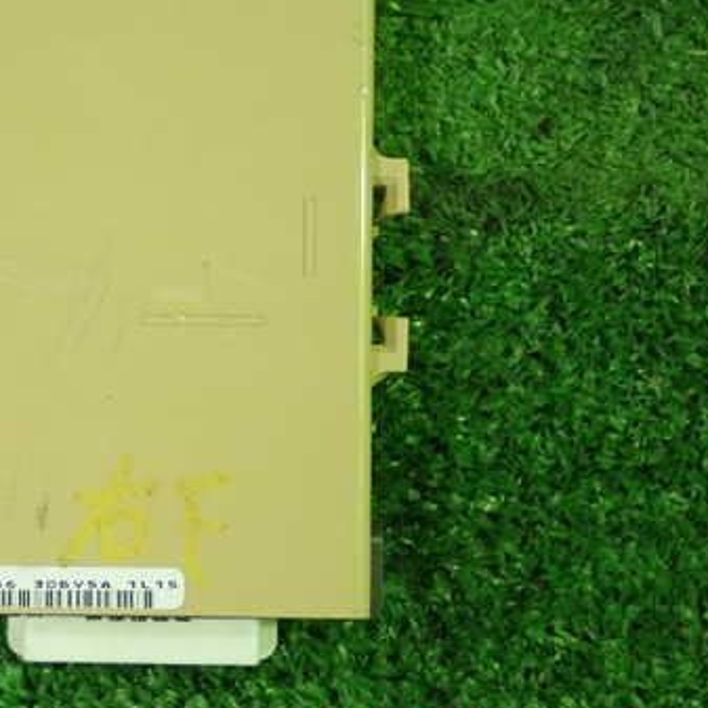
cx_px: 160
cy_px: 288
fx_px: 2221
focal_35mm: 96
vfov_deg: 18.1
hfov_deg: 18.0
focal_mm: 11.01
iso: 1000
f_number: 3.6
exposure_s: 1/60
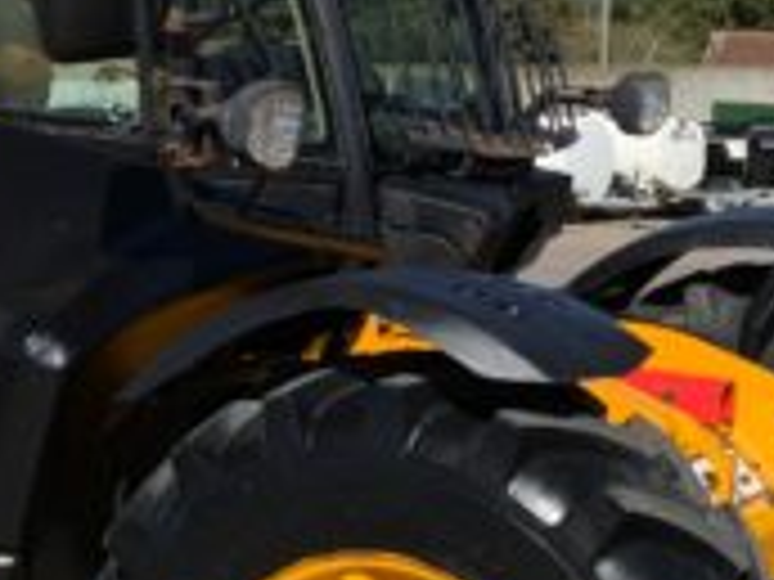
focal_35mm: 108
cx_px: 302
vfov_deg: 13.7
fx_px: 2415
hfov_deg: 18.2
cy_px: 279
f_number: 1.8
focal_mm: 3
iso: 16
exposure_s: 1/2227
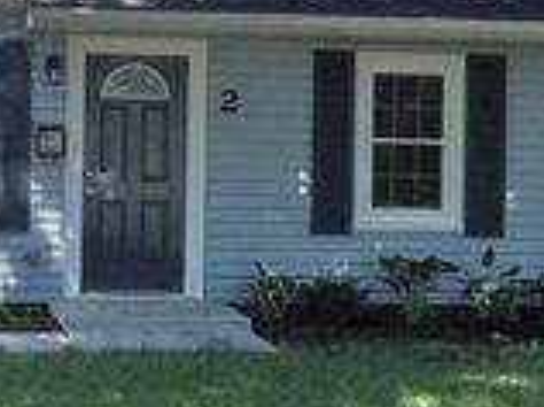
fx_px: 1444
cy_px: 133
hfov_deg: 21.1
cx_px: 117
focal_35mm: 92
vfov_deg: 16.0
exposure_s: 1/1068
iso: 32
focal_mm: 4.15
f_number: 2.2
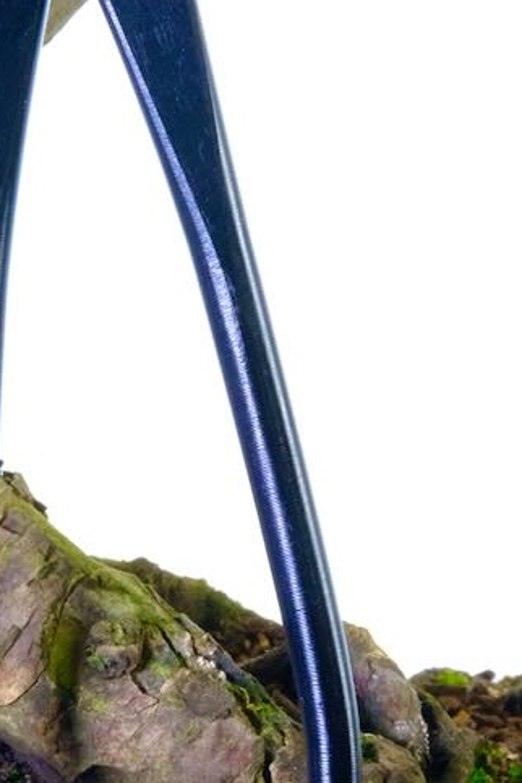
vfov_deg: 4.0
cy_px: 165
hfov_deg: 2.7
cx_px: 62
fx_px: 11070
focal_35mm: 509
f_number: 18
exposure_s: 1/8
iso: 3200
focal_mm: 128
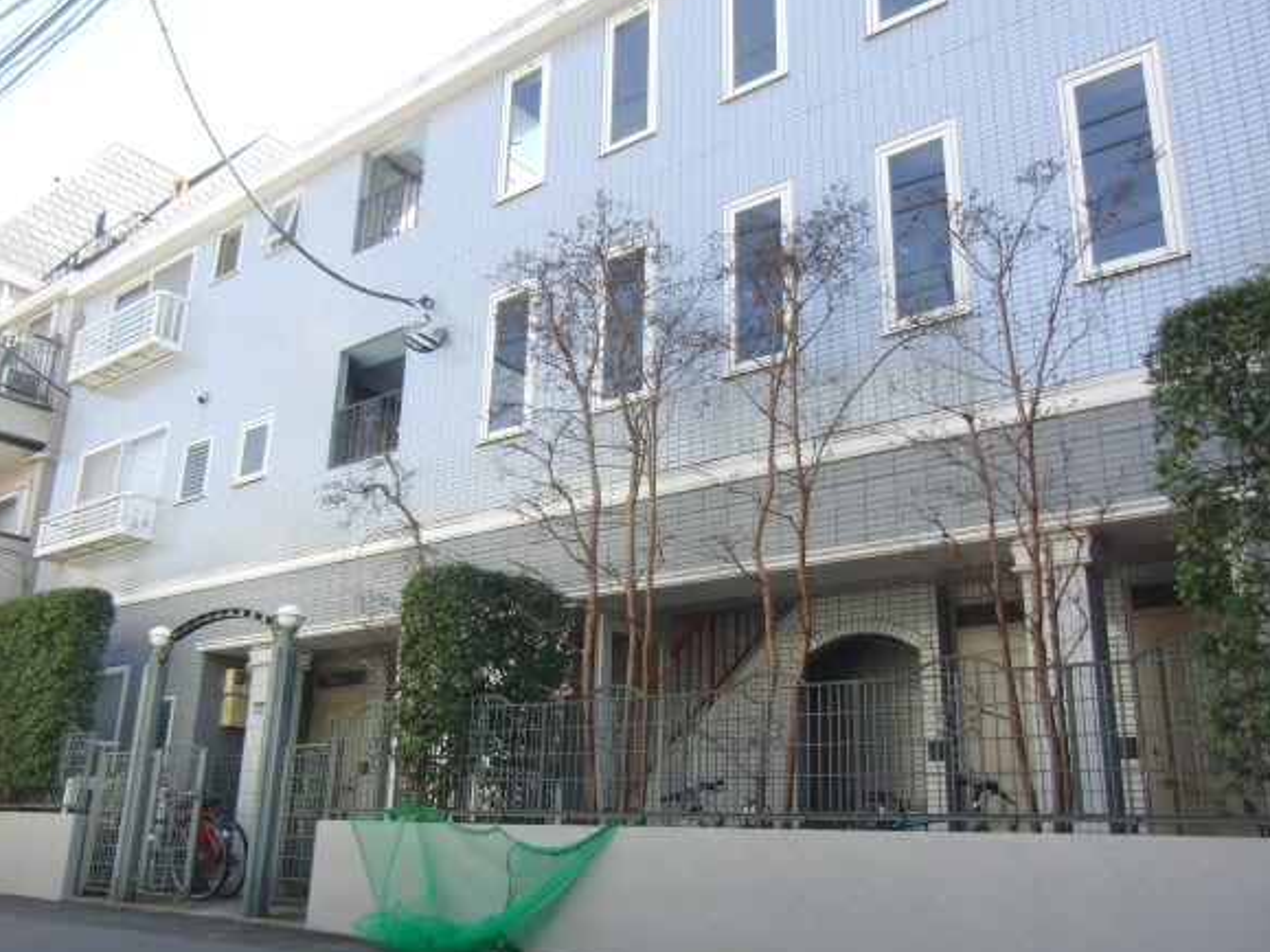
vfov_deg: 48.2
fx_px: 1064
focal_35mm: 29
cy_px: 506
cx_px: 608
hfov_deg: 61.6
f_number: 3.2
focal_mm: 4.3
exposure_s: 1/160
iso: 100
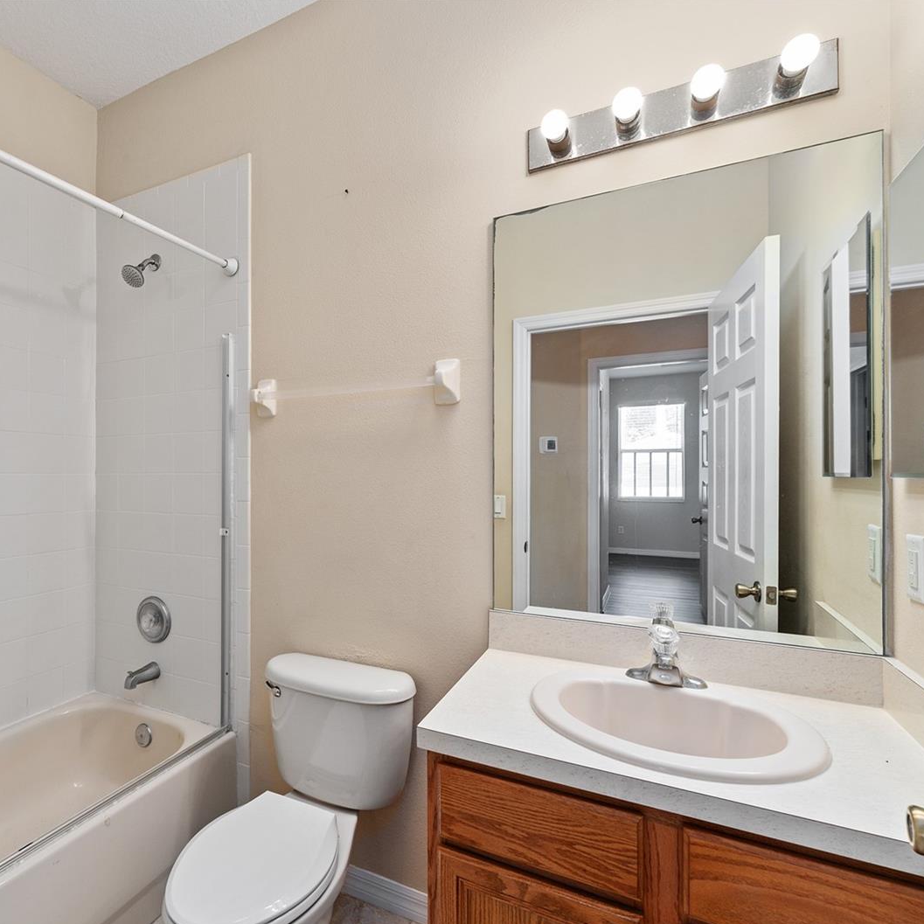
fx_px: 575
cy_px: 464
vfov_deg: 77.6
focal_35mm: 19
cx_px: 306
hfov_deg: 75.1
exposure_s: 1/8
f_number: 7.1
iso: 250
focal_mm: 14.8
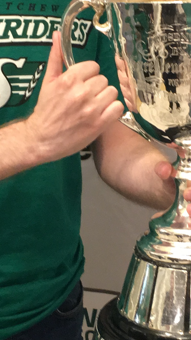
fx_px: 946
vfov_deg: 20.4
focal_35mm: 105
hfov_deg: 11.5
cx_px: 127
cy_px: 185
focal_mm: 4.15
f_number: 2.2
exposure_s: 1/17
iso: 200
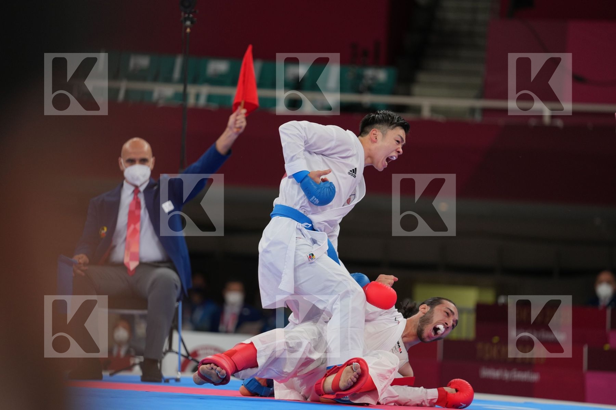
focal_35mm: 200
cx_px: 308
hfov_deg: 10.3
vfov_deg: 6.9
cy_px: 205
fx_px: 3422
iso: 640
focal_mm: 200
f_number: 2.8
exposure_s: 1/1000
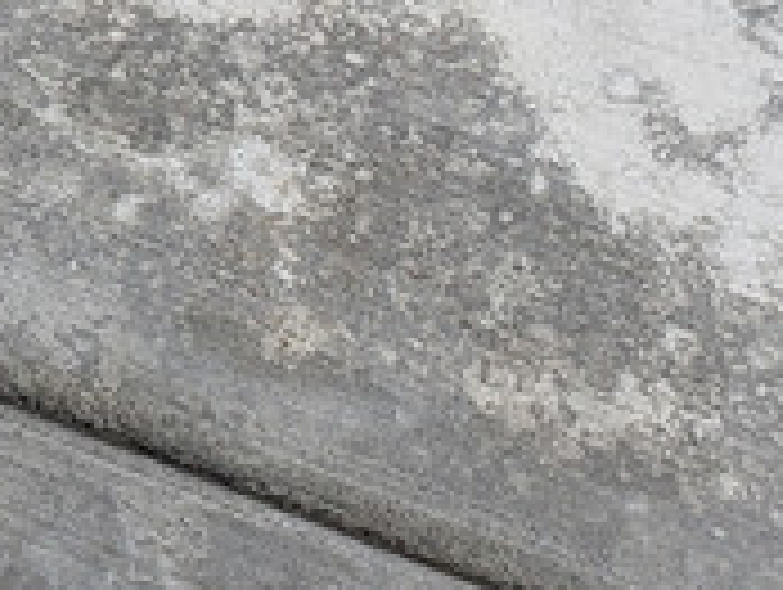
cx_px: -578
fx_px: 3601
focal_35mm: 159
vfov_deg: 8.8
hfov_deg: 11.6
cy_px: -576
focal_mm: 4.3
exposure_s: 1/227
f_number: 2.4
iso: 50
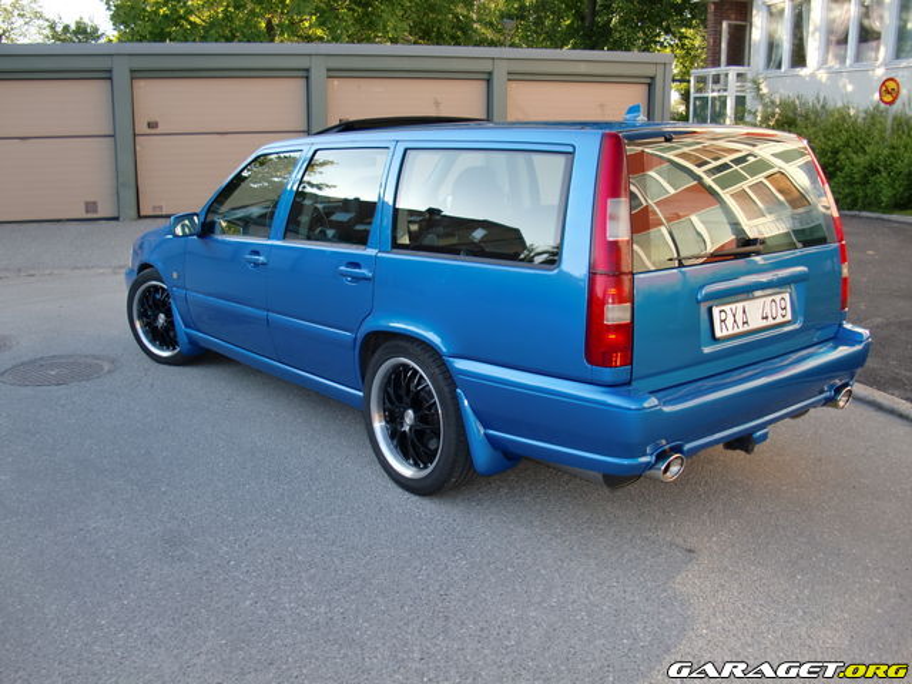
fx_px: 948
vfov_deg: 39.7
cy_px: 342
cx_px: 456
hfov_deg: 51.4
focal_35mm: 36
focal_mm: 6.3
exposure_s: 1/125
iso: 64
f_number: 2.8
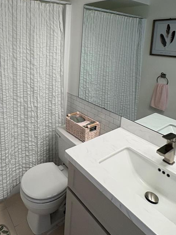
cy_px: 68
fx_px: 176
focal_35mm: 26
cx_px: 54
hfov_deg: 51.8
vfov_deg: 64.5
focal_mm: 2.22
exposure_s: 1/60
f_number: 2.2
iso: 125
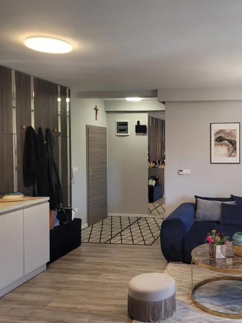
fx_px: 326
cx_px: 192
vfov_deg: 52.6
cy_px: 162
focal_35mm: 35
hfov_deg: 39.2
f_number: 1.8
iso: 200
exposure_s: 1/100
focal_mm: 5.4
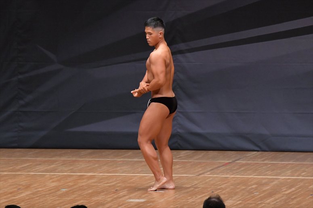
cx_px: 156
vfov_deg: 5.1
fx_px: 2346
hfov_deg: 7.6
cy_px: 104
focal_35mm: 270
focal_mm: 180
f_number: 5.6
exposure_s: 1/400
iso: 6400
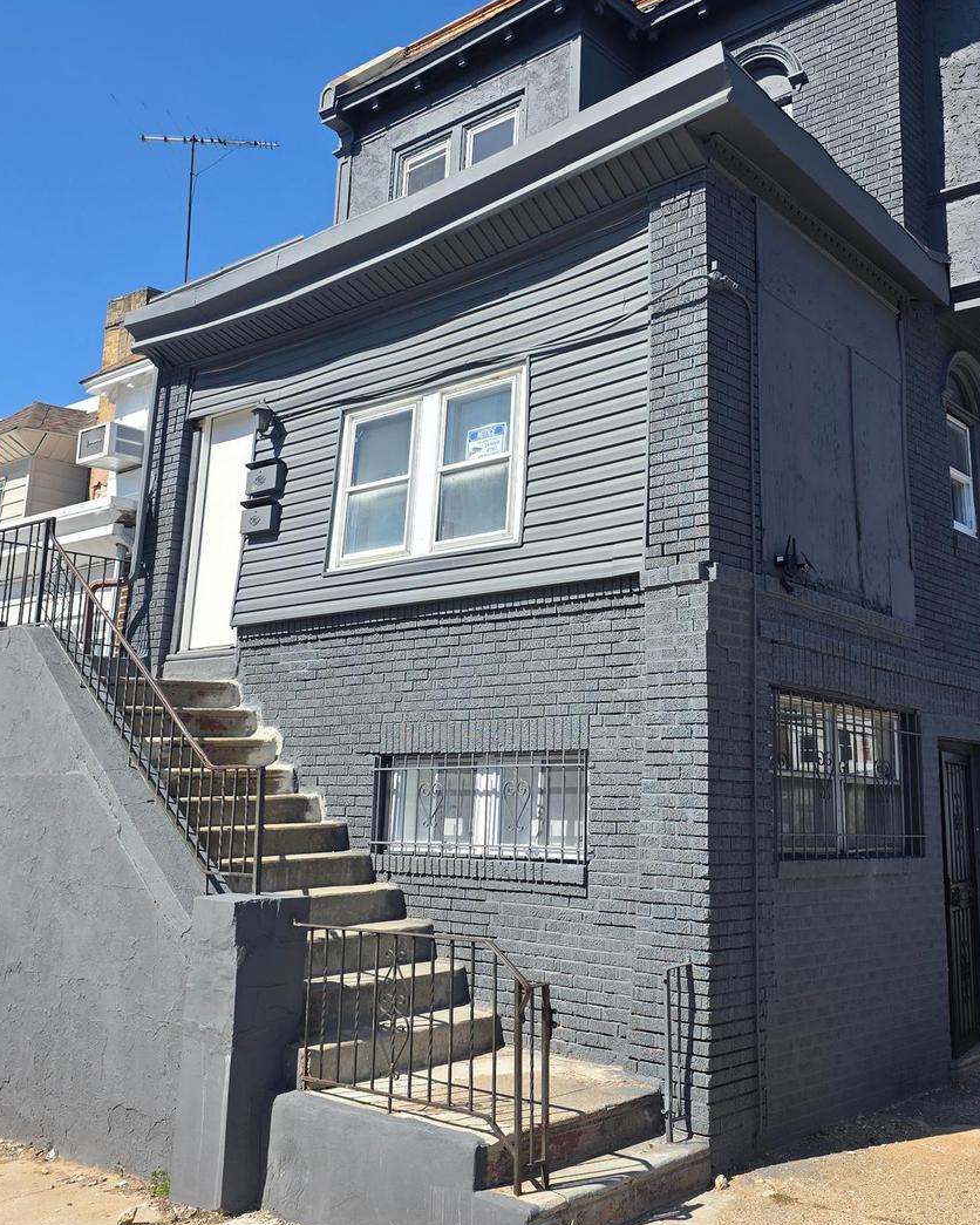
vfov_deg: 54.0
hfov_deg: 44.2
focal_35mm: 33
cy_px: 516
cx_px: 613
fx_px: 1196
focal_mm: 6.3
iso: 80
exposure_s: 1/3972
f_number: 1.7
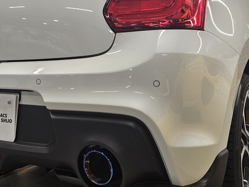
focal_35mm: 47
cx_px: 97
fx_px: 338
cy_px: 52
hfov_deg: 40.2
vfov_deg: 30.5
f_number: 1.8
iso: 160
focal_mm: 5.4
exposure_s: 1/100
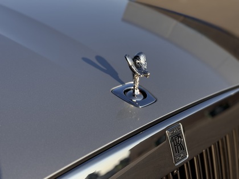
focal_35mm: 48
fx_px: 331
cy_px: 90
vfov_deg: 30.3
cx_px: 120
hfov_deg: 39.7
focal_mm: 6.76
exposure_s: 1/4049
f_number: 1.78
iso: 64
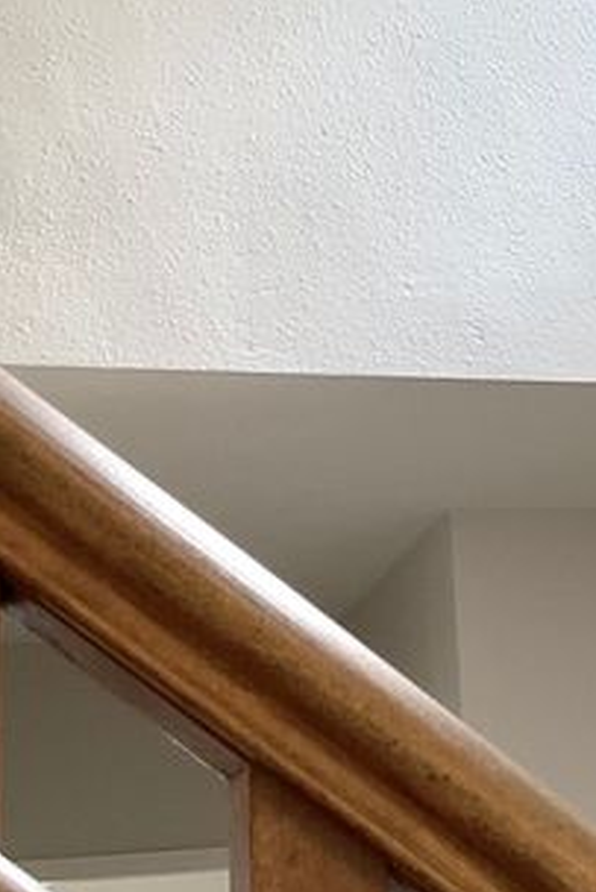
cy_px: 442
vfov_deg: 23.6
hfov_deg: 15.1
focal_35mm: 86
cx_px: 807
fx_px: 2133
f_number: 1.8
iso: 40
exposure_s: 1/60
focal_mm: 3
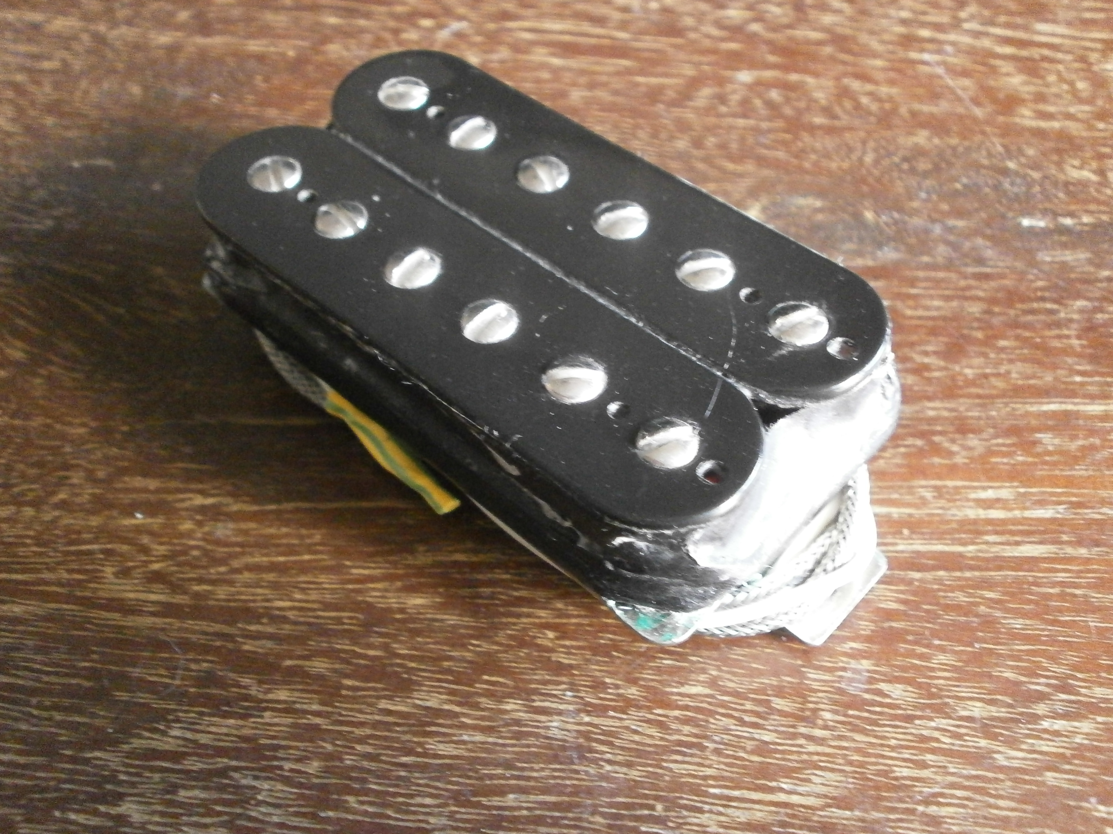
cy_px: 417
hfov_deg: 56.8
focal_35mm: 32
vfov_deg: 44.2
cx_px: 556
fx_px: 1029
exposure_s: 1/40
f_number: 3.1
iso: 800
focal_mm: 5.8
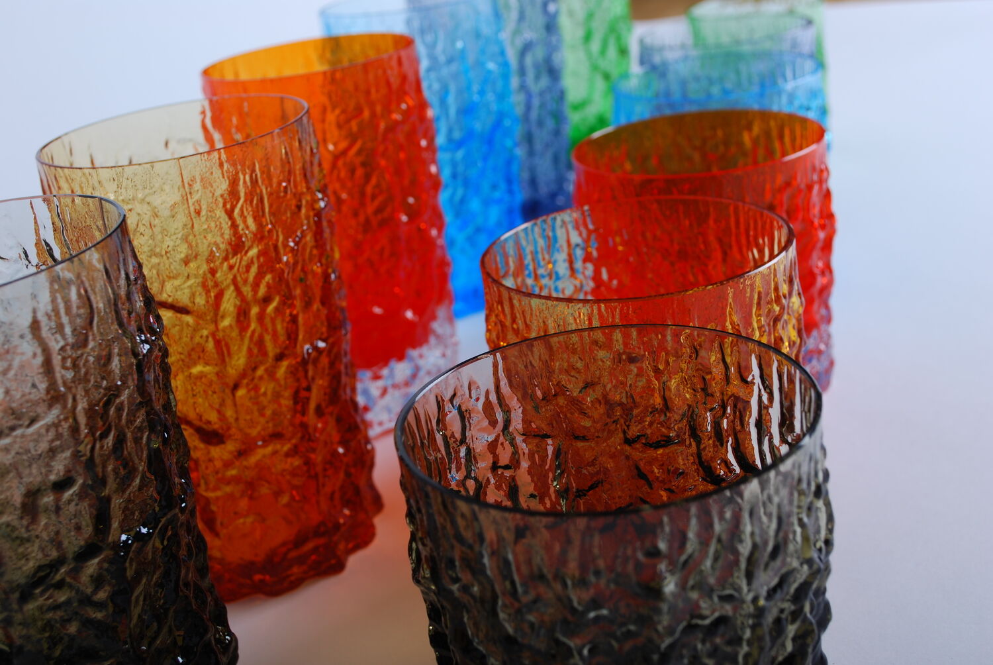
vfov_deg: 28.1
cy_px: 332
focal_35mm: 48
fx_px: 1326
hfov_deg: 41.1
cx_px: 496
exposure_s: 1/160
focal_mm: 32
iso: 100
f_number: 9
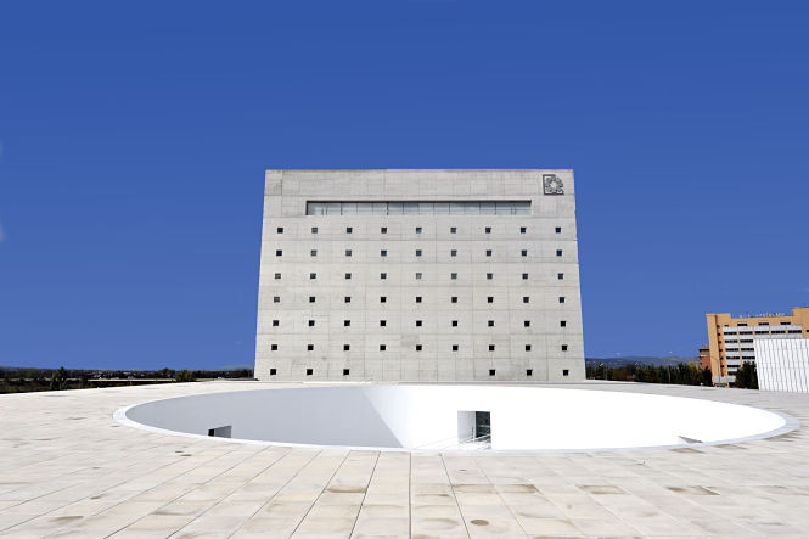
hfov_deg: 73.8
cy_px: 270
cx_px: 404
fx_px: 539
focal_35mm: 24
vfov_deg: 53.1
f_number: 11
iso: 200
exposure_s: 1/500
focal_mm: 24
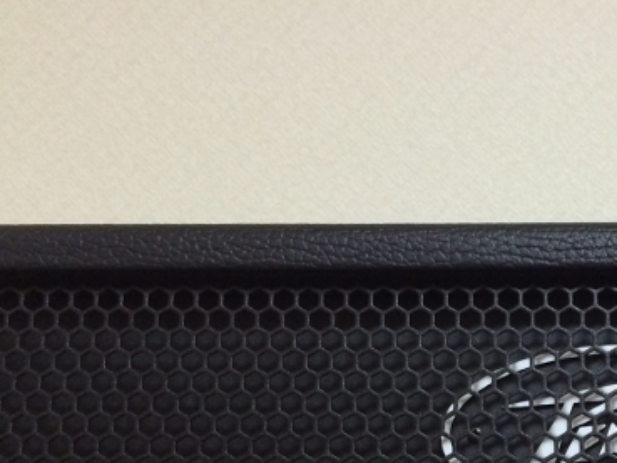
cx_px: 607
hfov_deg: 28.1
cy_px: 493
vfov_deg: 21.6
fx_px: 1159
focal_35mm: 65
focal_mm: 4.12
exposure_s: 1/30
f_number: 2.2
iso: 200
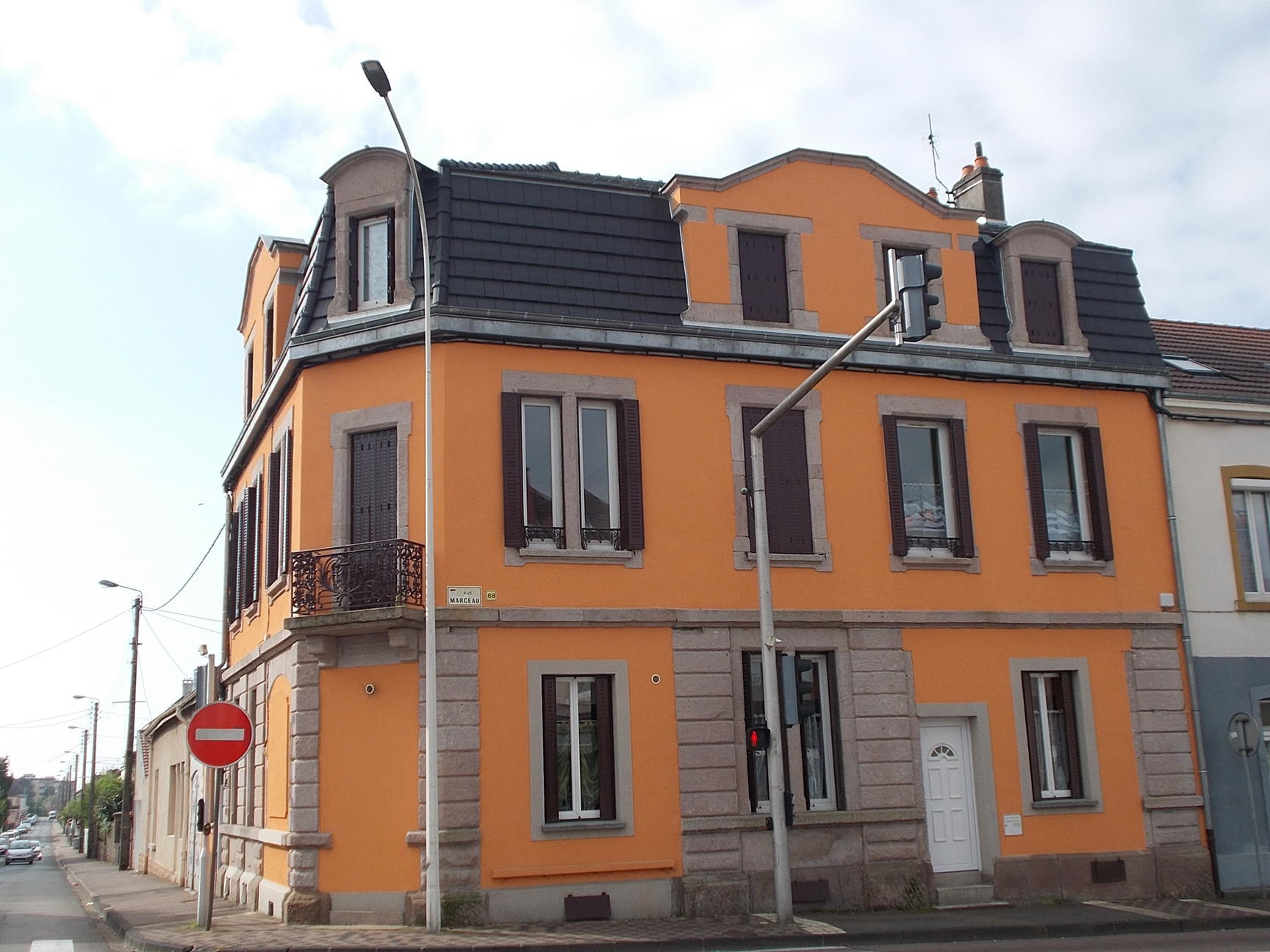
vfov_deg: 36.8
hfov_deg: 47.9
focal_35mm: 39
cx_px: 635
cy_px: 476
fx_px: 1431
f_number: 9.8
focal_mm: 6.9
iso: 80
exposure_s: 1/100
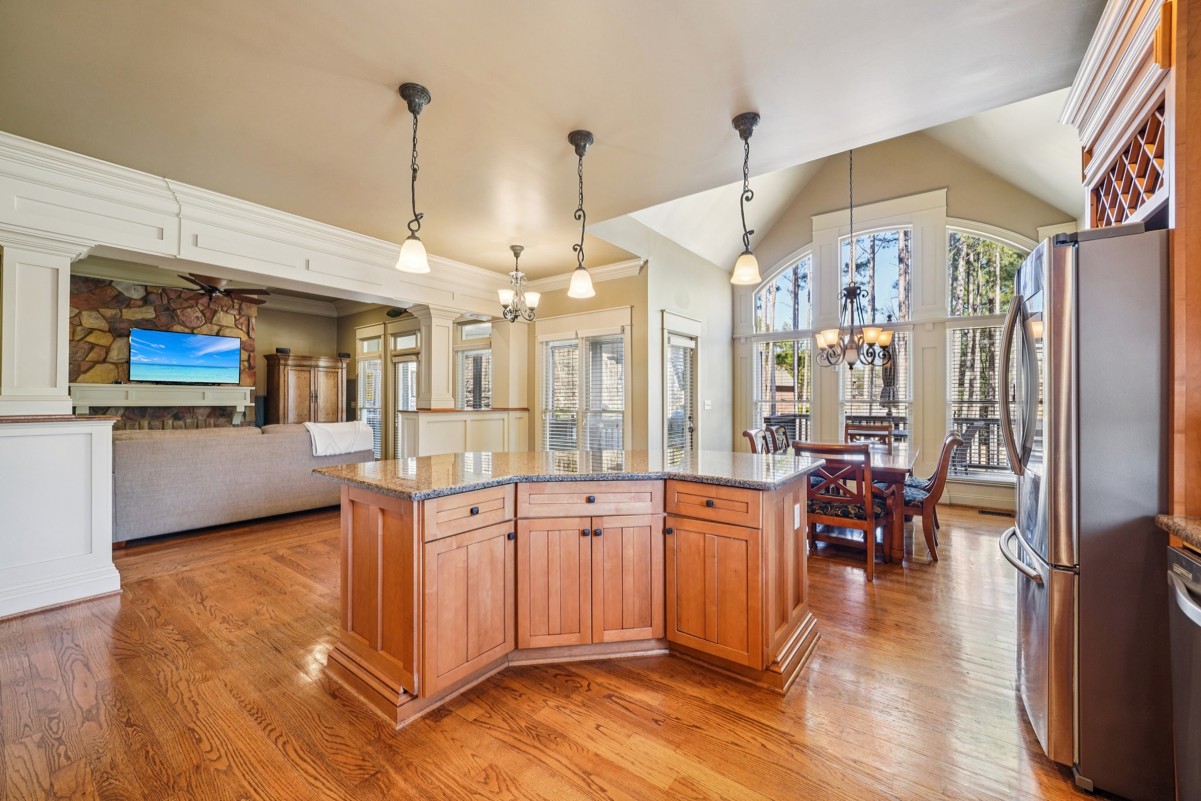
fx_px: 467
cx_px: 600
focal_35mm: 14
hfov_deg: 104.3
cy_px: 400
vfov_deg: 81.2
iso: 400
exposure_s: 1/25
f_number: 8
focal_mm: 14
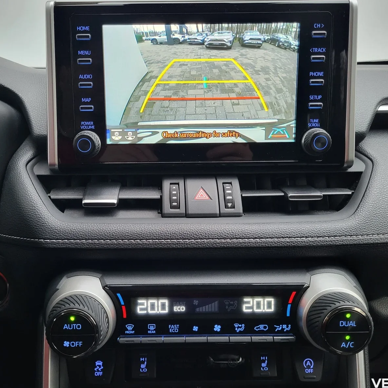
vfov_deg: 52.5
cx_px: 160
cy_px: 196
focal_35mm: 31
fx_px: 393
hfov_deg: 52.3
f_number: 1.8
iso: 400
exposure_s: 1/50
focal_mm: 5.4
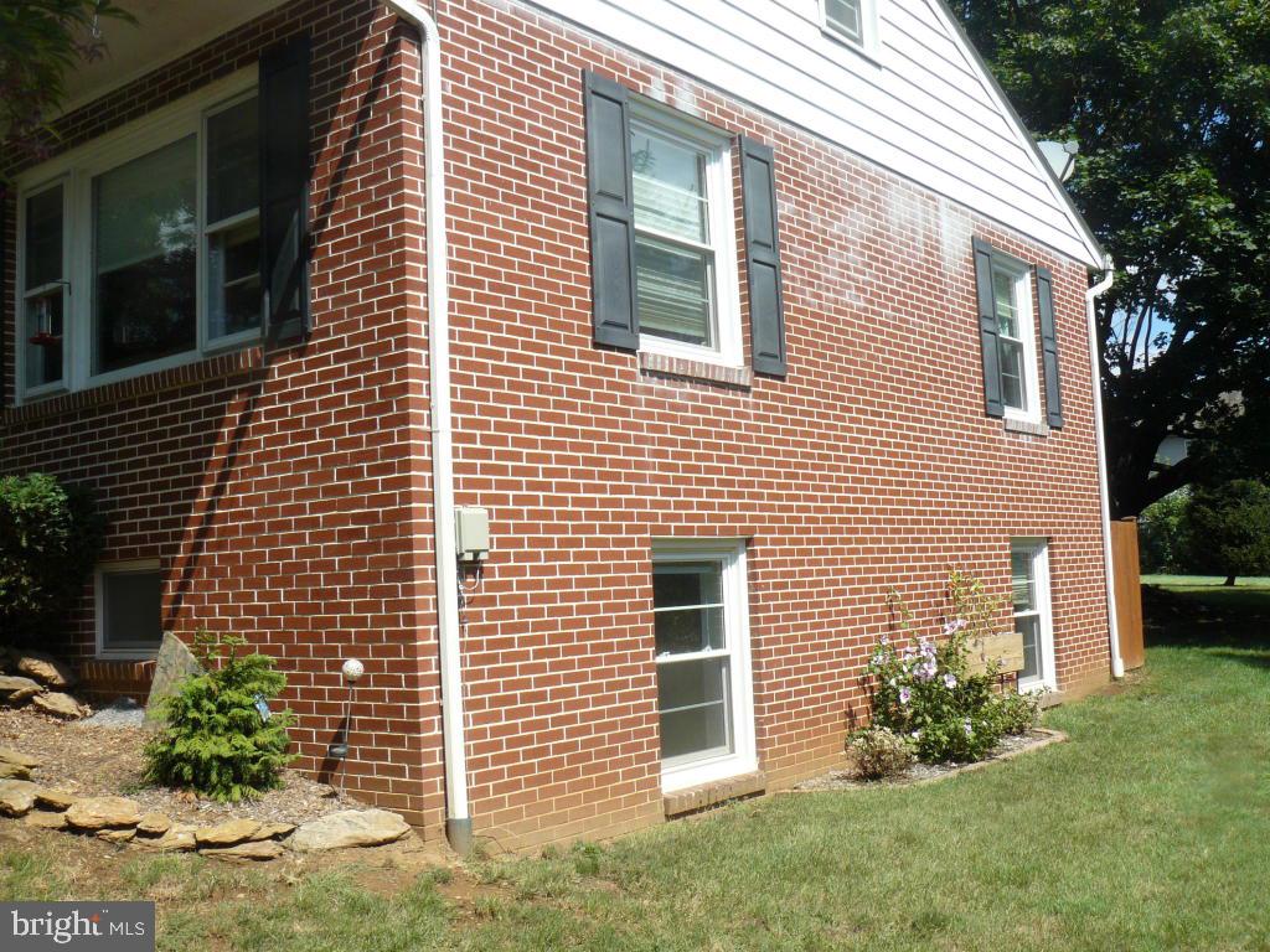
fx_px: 1321
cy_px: 476
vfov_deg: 39.7
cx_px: 635
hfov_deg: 51.4
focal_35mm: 36
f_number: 5.6
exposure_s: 1/320
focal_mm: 6
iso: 100
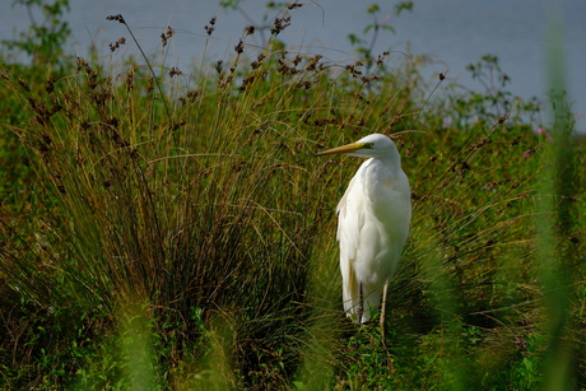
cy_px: 196
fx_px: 14654
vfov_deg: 1.5
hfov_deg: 2.3
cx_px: 293
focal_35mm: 900
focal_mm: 600
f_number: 8
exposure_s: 1/3200
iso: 1000
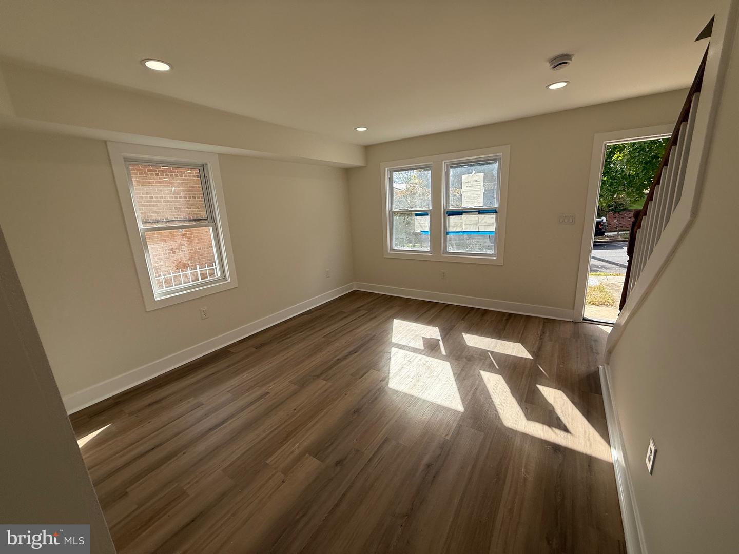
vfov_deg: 85.7
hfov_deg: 102.1
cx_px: 370
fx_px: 299
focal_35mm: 14
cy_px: 277
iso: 64
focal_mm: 2.22
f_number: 2.2
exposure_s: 1/694
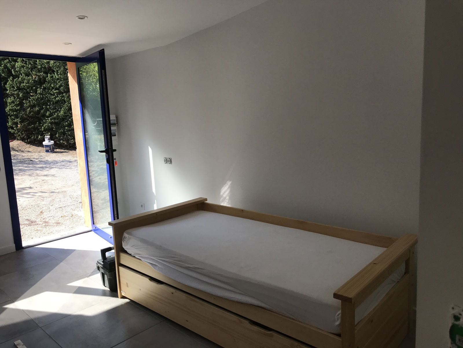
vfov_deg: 49.7
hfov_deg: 63.4
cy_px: 174
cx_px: 232
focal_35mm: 28
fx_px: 375
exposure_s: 1/602
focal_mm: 3.99
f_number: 1.8
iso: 20
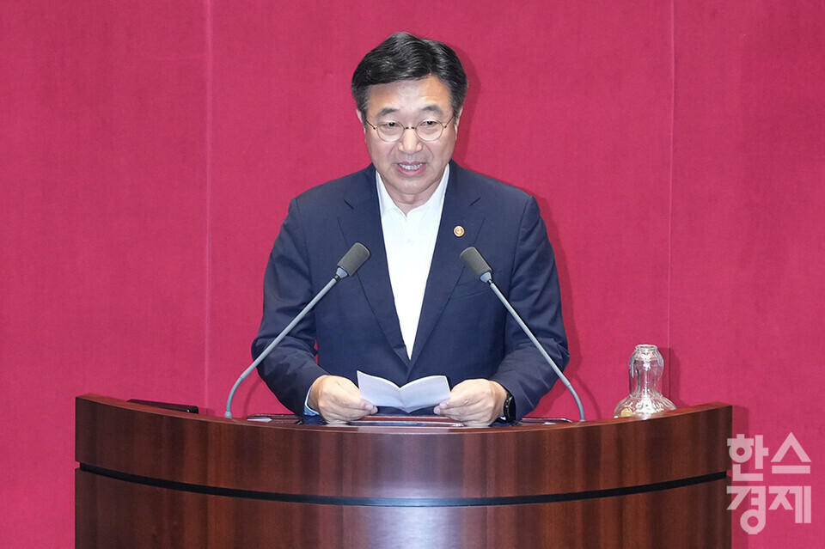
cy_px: 274
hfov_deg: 10.3
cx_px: 412
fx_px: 4581
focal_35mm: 200
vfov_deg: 6.9
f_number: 4
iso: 2500
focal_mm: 200
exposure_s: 1/125
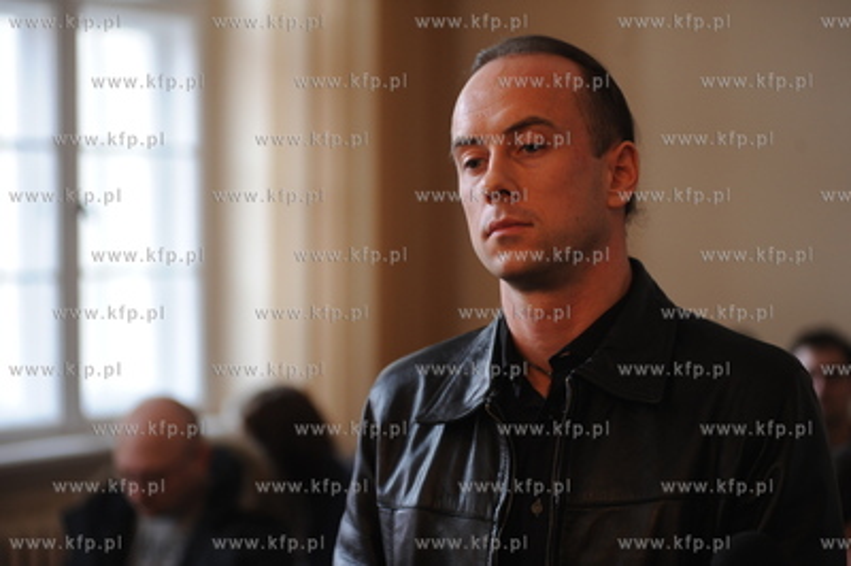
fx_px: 1890
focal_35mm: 80
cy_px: 283
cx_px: 426
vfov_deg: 17.0
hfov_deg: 25.4
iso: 800
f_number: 2.8
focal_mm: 80
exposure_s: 1/100
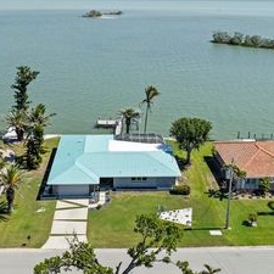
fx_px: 421
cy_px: 86
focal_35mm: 47
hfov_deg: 36.0
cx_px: 114
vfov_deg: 35.6
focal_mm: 12.29
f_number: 2.8
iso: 100
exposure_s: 1/1000
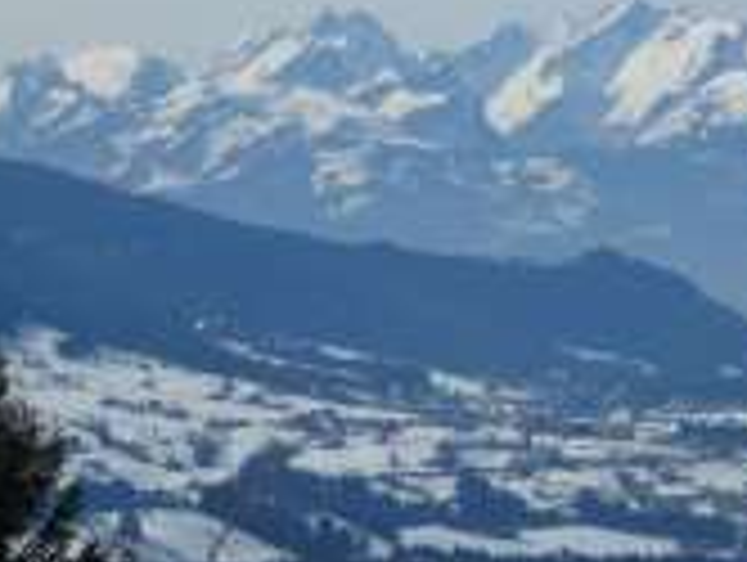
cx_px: 472
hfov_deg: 5.3
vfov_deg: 4.0
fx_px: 8061
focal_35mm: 373
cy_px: 72
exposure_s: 1/800
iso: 80
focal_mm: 30.9
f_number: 5.6
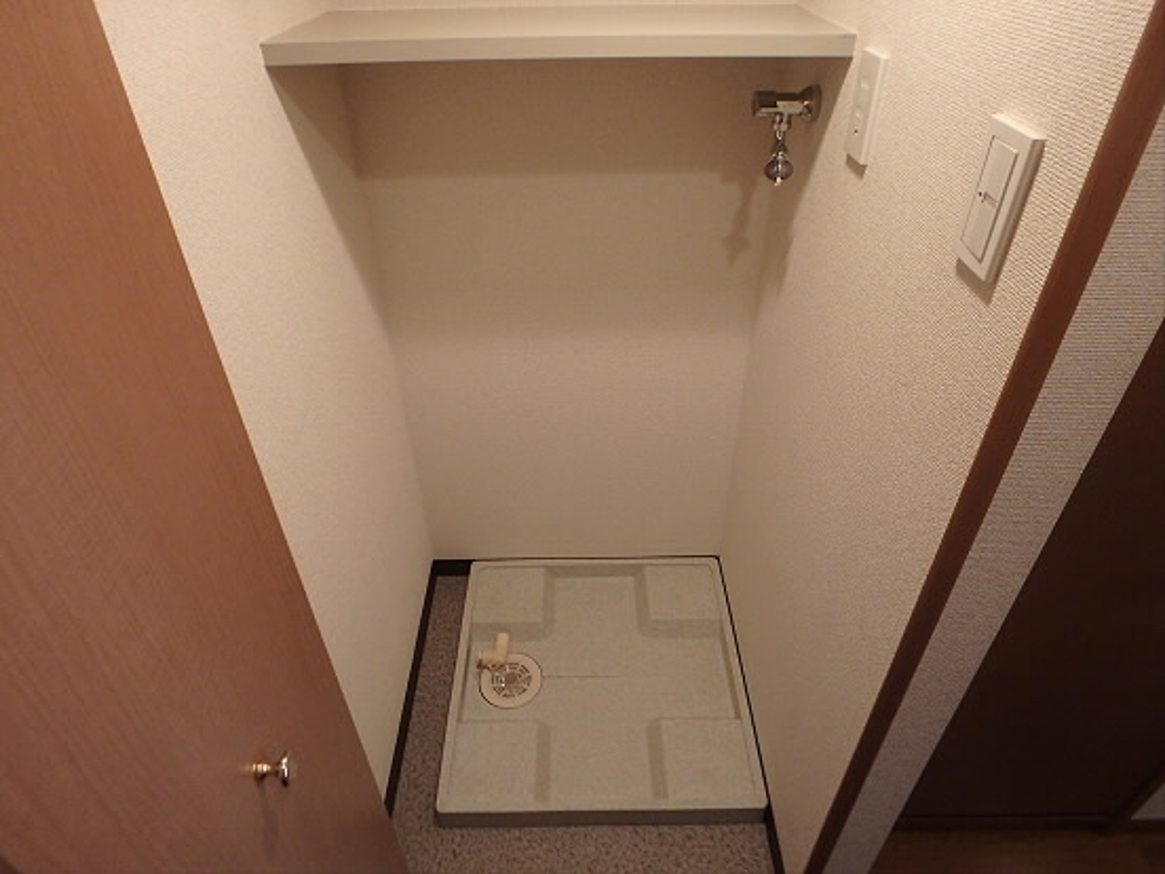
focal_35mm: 21
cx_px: 582
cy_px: 437
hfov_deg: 79.0
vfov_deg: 63.4
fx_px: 707
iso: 400
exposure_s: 1/30
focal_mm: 3.7
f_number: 3.5
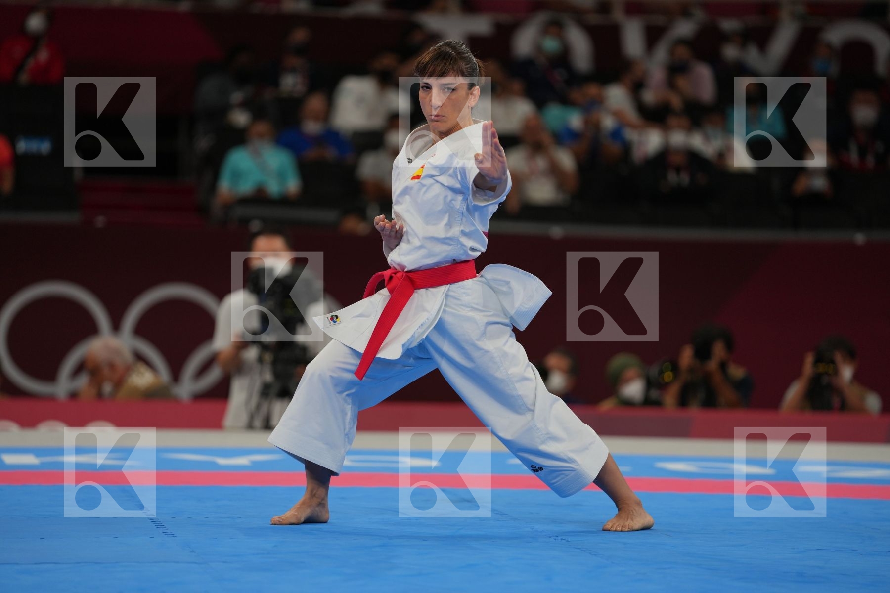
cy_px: 296
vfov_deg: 6.9
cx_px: 445
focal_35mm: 200
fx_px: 4944
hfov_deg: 10.3
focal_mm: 200
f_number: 2.8
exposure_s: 1/1000
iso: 400
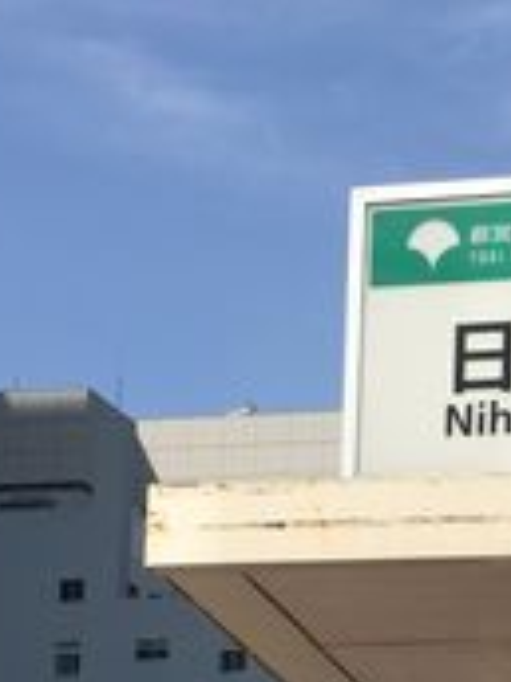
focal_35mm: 108
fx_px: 2126
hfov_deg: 13.3
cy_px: 884
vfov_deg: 17.1
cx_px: 638
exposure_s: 1/2639
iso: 32
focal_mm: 4.15
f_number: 2.2
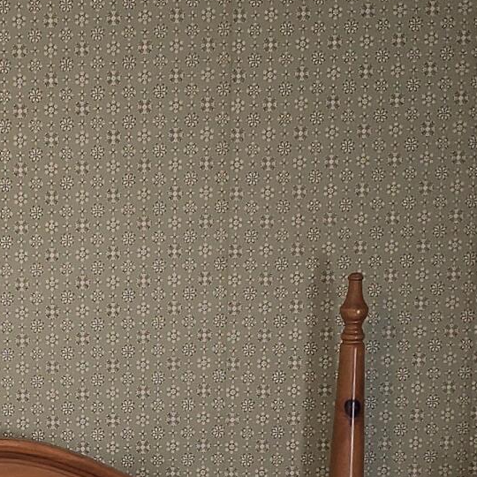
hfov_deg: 14.9
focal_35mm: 113
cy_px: 613
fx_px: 1762
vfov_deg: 14.8
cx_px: -108
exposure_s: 1/60
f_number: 1.7
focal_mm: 6.3
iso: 64
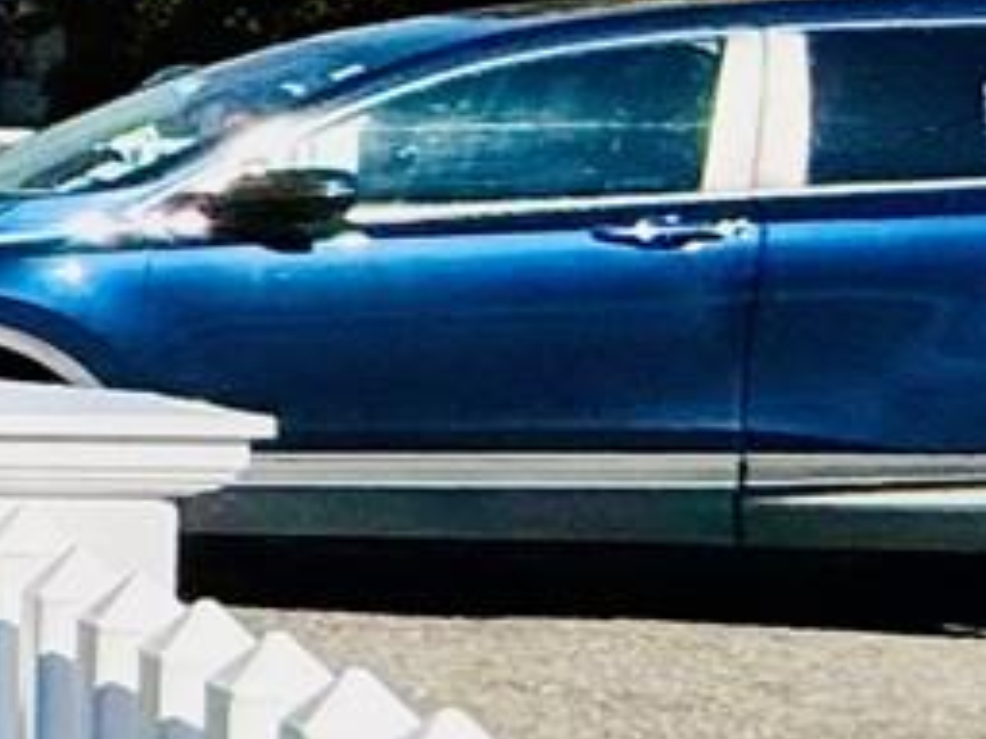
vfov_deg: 13.2
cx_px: -2877
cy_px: 373
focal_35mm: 112
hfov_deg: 8.4
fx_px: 3190
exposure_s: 1/4149
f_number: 2.2
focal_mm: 2.22
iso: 50
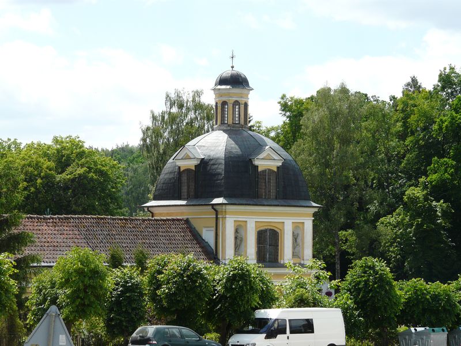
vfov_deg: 13.0
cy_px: 173
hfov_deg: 17.3
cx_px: 230
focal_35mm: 114
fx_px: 1518
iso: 100
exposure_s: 1/320
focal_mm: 18.8
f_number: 5.6
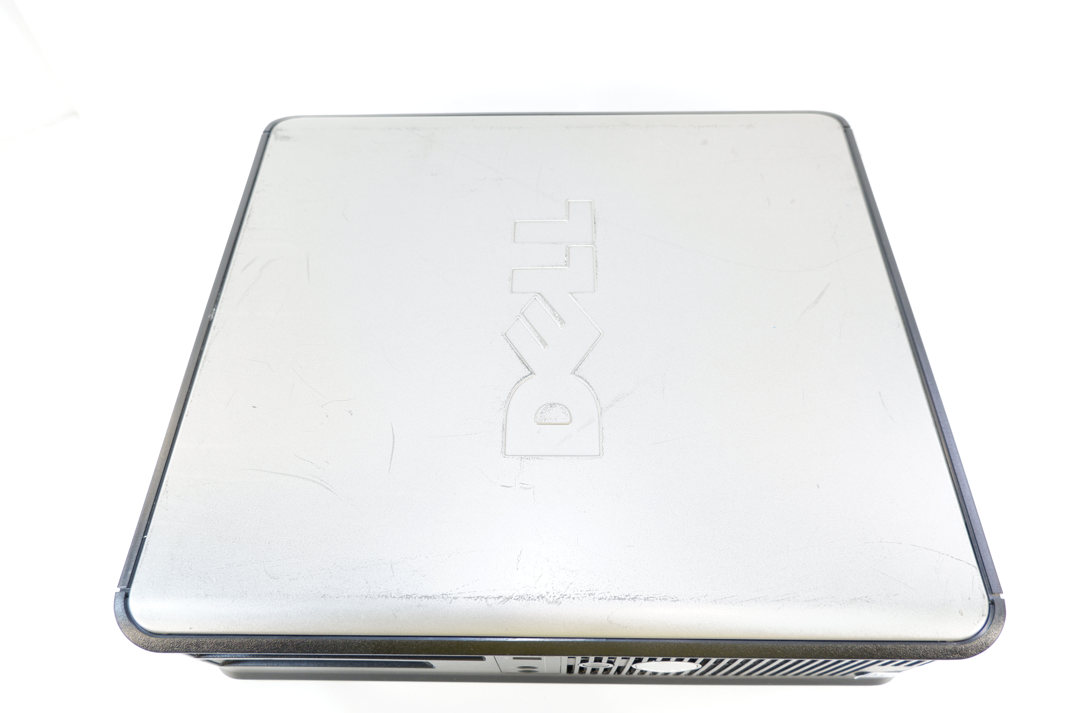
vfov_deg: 55.0
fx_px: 684
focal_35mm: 23
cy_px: 356
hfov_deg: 76.1
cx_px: 536
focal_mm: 15
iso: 200
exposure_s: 1/28
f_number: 3.5
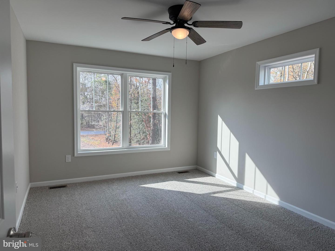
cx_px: 168
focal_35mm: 24
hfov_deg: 71.6
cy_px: 126
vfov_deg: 56.8
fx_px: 232
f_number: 1.78
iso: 100
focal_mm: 6.76
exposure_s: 1/788
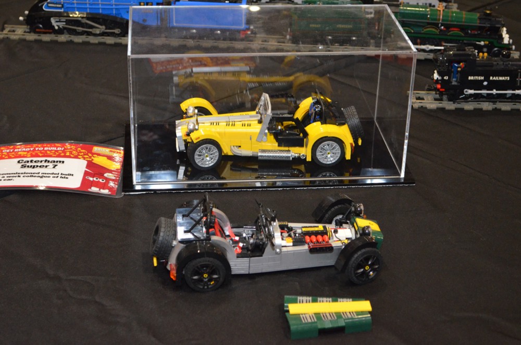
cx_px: 260
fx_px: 996
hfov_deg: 29.3
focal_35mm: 69
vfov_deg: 19.6
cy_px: 172
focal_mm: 46
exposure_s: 1/60
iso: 3200
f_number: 5.3
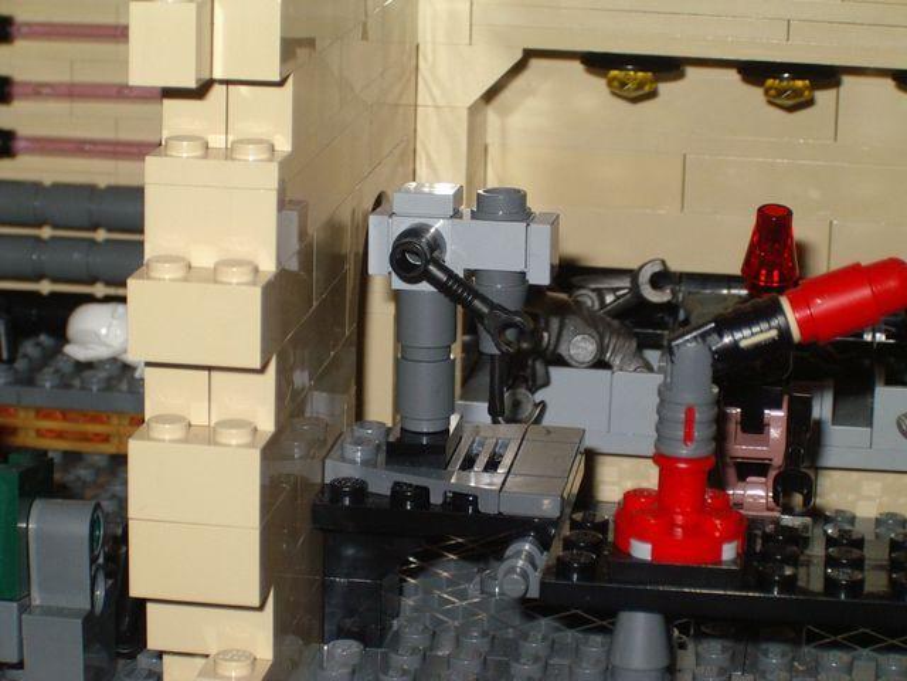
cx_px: 454
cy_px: 340
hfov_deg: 17.3
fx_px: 2987
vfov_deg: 13.0
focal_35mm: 114
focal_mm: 17.4
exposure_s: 1/125
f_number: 5
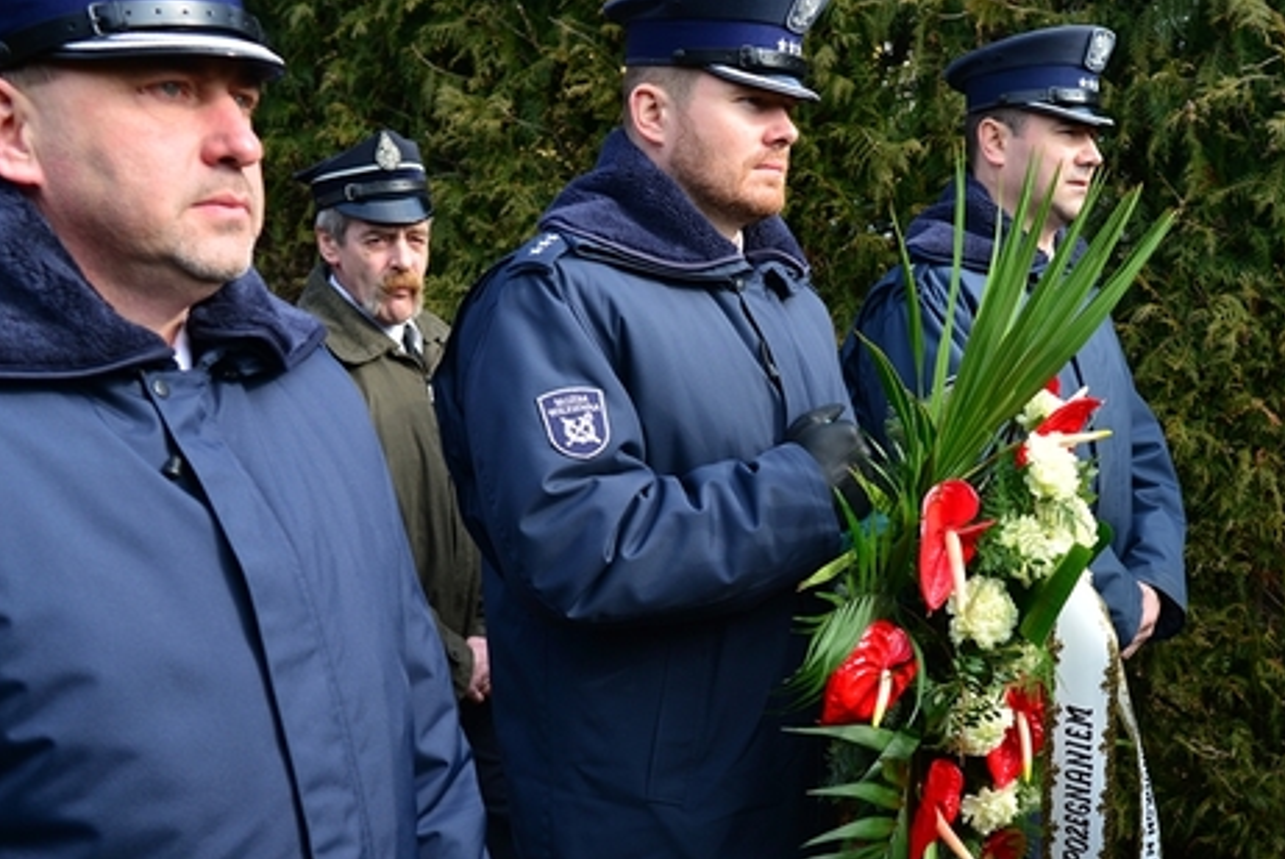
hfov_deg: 44.8
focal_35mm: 43
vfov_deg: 31.0
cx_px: 846
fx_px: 1536
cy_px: 578
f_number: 5.6
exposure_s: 1/320
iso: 100
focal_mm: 28
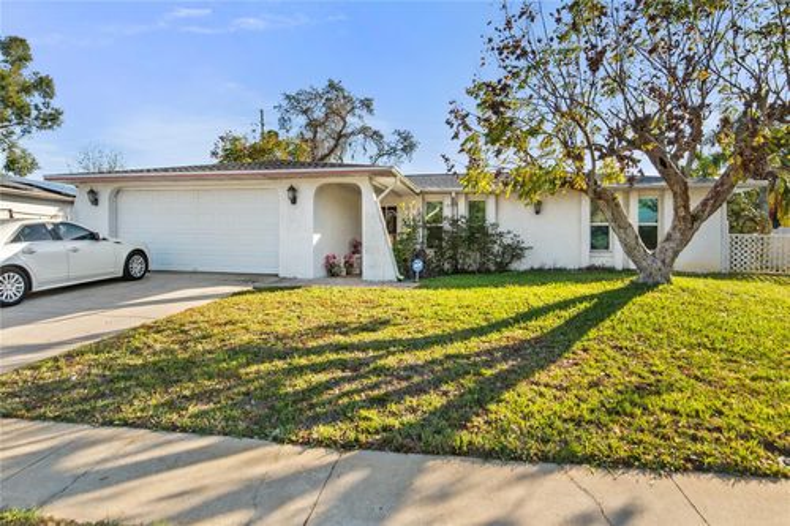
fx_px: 307
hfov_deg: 104.3
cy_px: 263
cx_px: 395
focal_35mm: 14
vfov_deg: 81.2
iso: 160
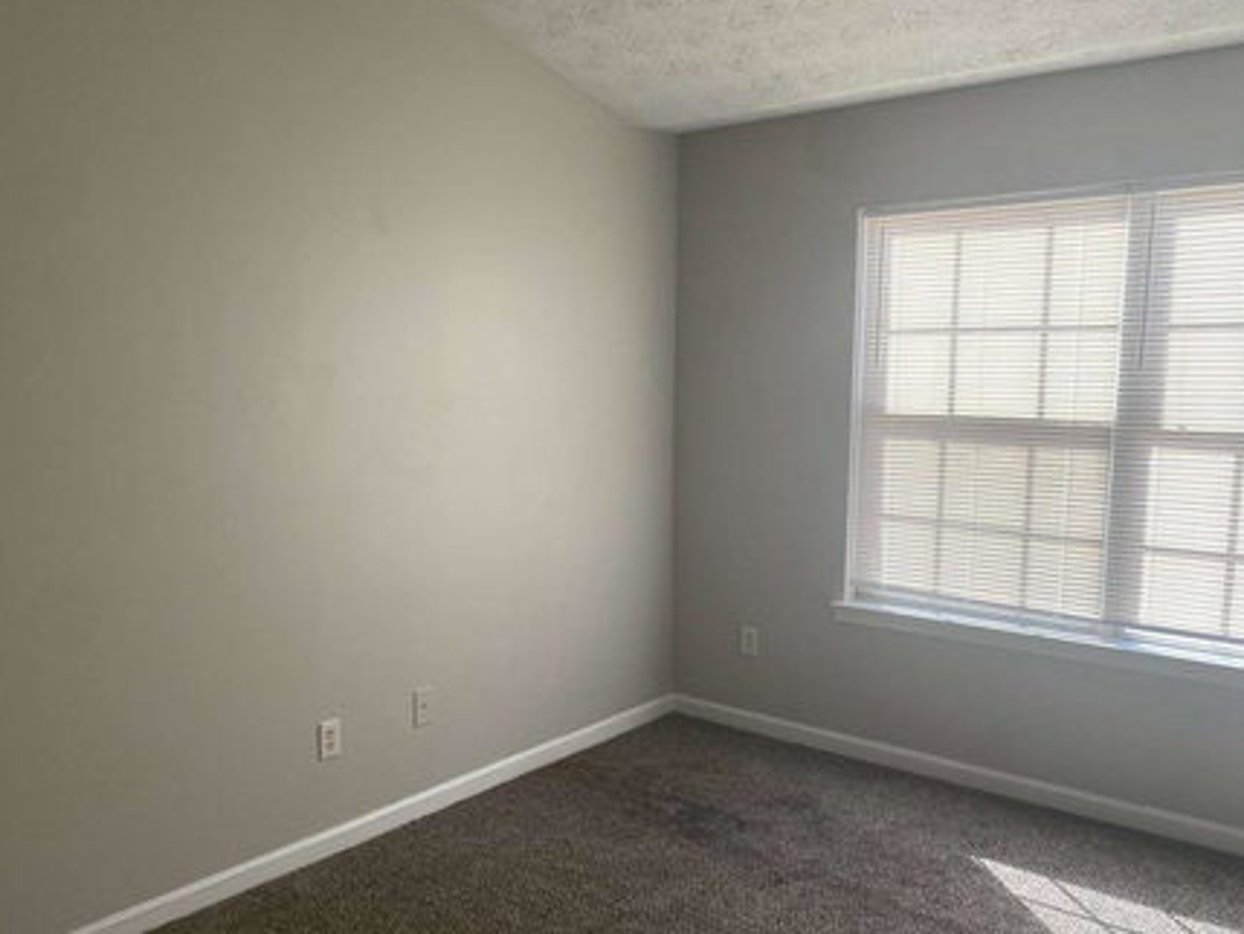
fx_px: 1114
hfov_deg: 58.1
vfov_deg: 45.4
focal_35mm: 31
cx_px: 542
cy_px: 493
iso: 32
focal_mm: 4.25
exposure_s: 1/180
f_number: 1.8
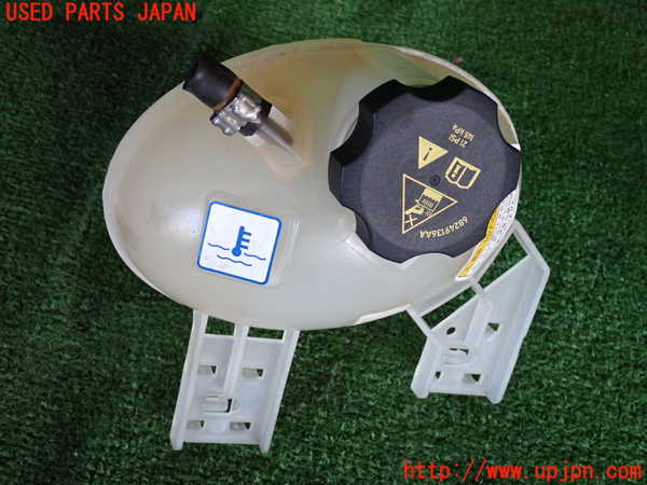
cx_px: 324
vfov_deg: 30.9
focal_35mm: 47
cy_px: 242
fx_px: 878
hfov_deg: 40.4
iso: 500
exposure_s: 1/125
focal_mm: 8.4
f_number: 3.1
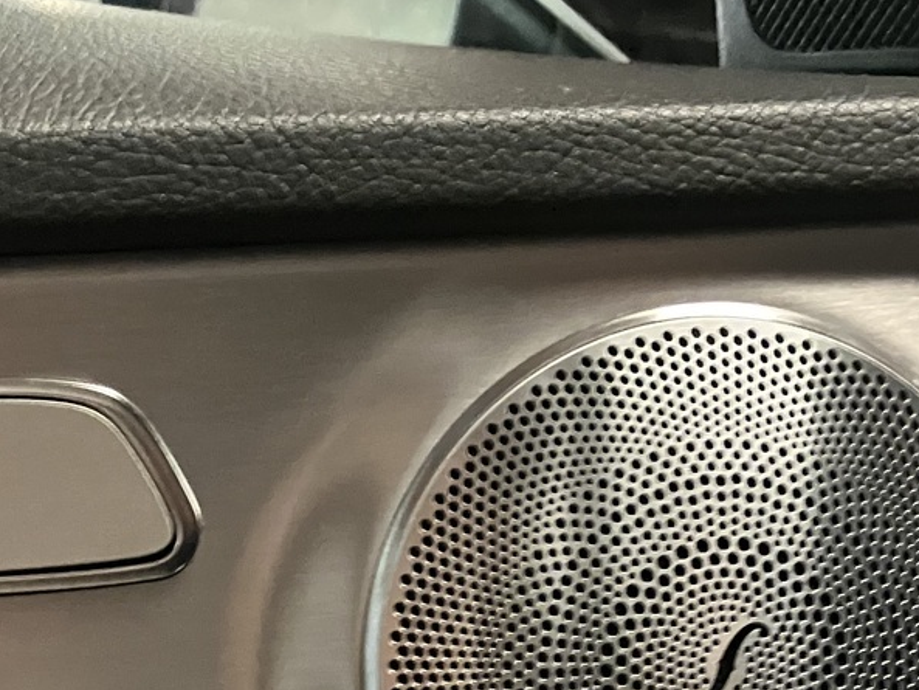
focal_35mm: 68
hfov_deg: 28.5
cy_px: 800
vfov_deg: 20.4
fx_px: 1806
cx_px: 370
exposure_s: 1/25
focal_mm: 3.99
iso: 640
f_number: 1.8
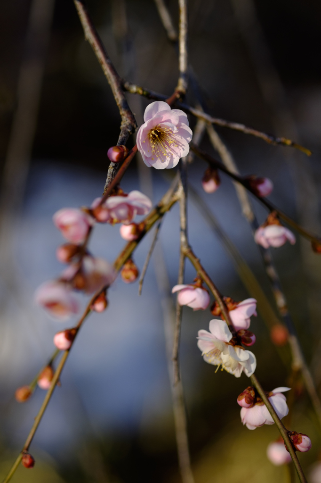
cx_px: 160
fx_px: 1204
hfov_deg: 15.2
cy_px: 242
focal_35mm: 90
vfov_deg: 22.6
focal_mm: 60
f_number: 2.8
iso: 200
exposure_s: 1/2400
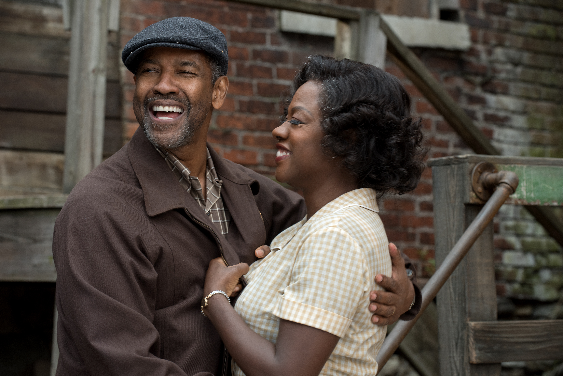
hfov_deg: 17.1
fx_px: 1877
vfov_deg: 11.4
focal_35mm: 120
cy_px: 188
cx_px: 282
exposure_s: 1/125
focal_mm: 120
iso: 320
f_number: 7.1
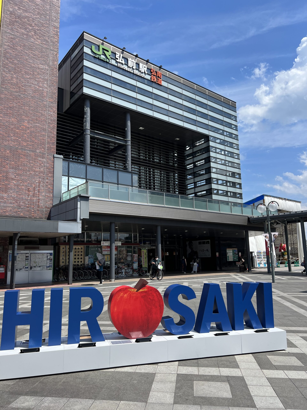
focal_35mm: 26
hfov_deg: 53.1
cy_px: 205
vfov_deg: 67.3
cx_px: 154
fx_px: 307
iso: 50
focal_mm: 5.7
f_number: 1.5
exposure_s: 1/4115
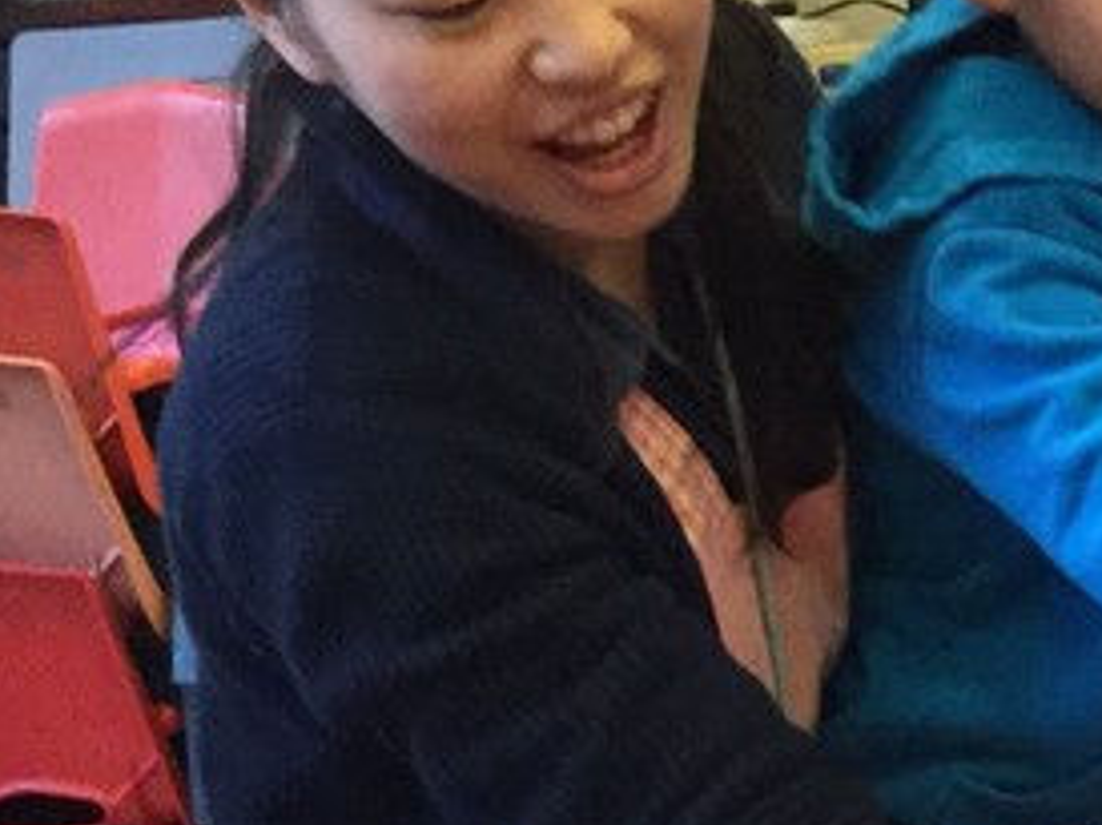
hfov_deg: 13.5
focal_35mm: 136
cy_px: 889
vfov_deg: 10.8
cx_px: 1729
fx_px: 4326
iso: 40
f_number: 2.4
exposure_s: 1/30
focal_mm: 3.3
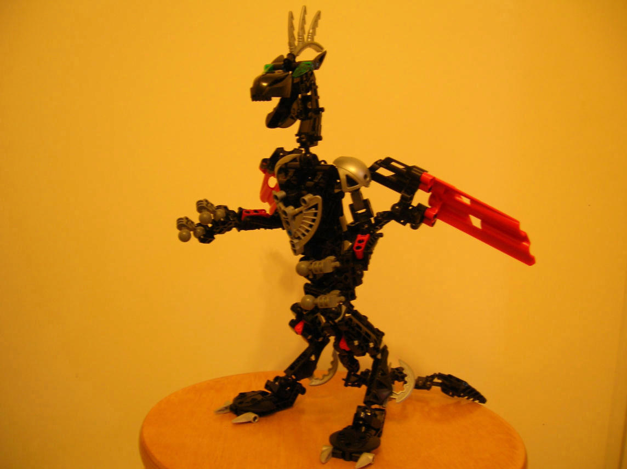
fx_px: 615
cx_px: 314
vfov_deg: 41.7
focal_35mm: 34
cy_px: 234
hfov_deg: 54.0
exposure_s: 1/4
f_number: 2.9
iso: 78
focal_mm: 5.7
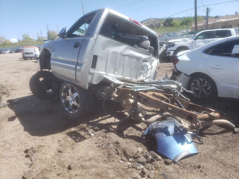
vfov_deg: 53.1
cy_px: 90
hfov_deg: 67.3
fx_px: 180
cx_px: 120
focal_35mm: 26
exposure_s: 1/1250
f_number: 1.5
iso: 50
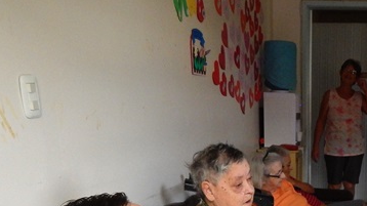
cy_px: 285
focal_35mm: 56
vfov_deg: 19.4
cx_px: 326
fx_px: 545
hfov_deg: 35.2
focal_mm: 4
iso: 400
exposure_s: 1/200
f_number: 3
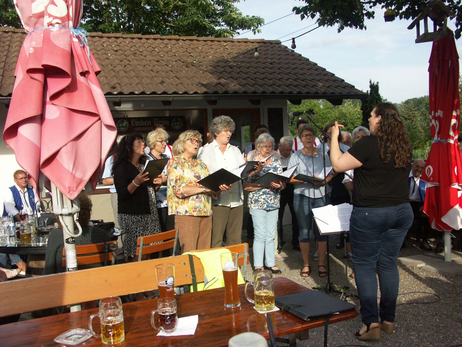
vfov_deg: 40.7
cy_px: 174
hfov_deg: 52.6
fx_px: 467
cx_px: 231
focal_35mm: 35
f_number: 3.2
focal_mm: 9.15
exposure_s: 1/2000
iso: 200
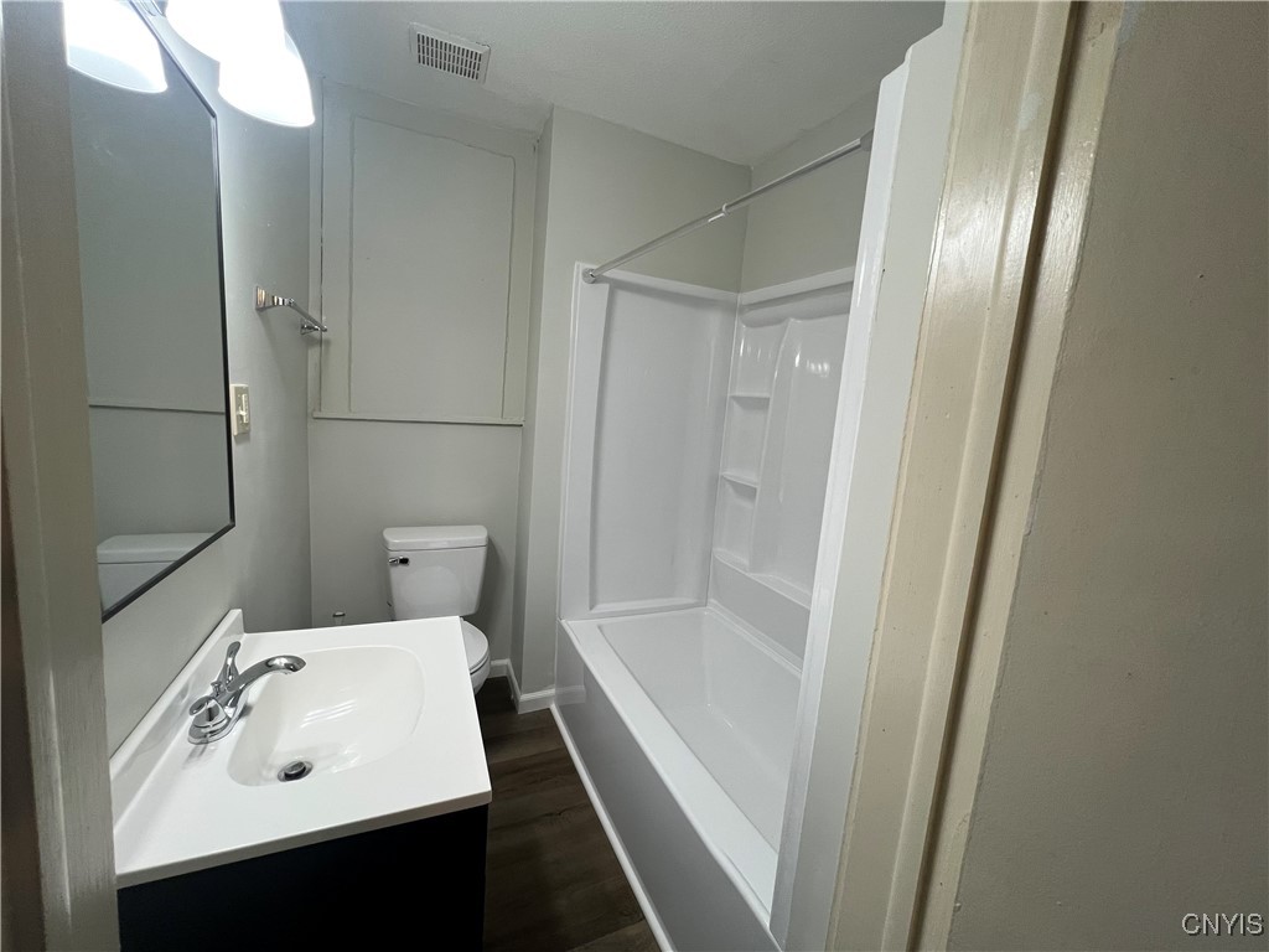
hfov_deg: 106.2
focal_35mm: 13
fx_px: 477
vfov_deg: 89.9
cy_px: 476
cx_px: 634
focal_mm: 1.57
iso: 125
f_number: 1.8
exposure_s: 1/120
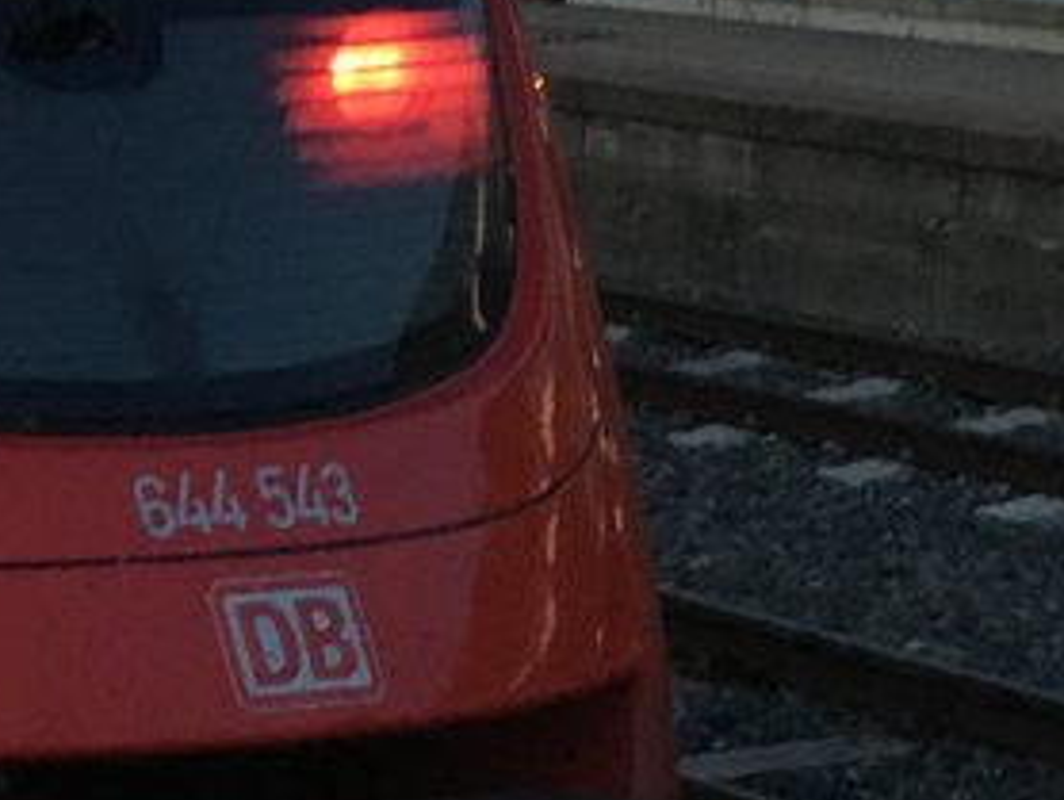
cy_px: 11
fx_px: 3845
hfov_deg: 13.3
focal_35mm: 125
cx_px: -1133
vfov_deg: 11.8
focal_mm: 4.15
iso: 125
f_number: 2.2
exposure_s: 1/33
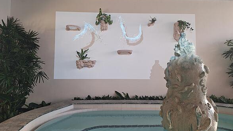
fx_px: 161
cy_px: 55
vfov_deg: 44.2
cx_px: 115
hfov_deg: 71.9
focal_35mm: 26
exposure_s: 1/50
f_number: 1.8
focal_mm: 5.54
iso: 80
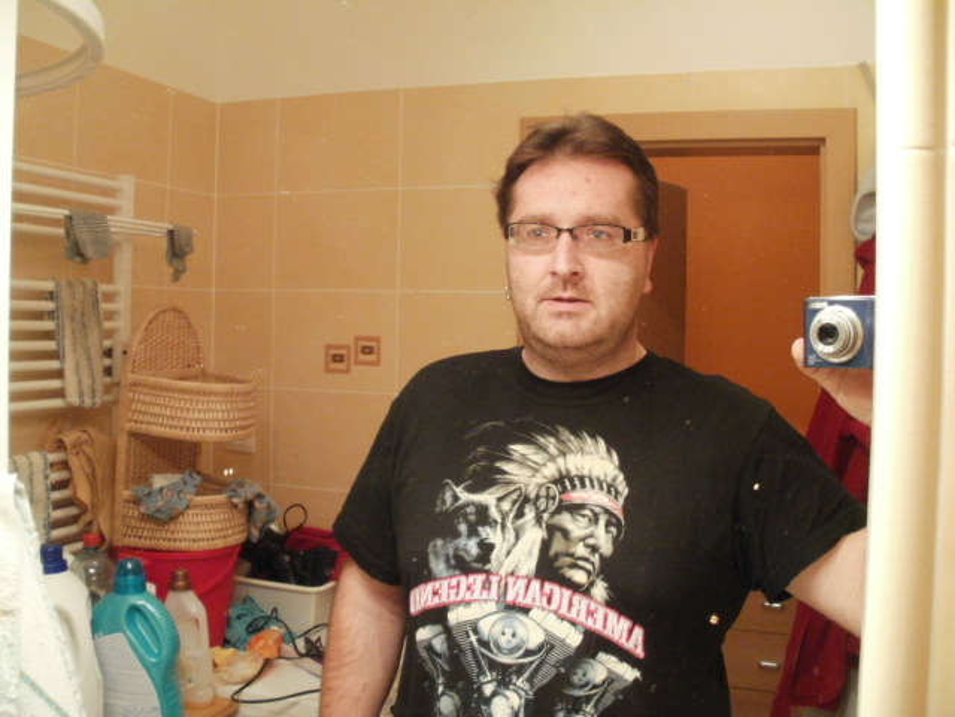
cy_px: 358
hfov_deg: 51.4
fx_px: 993
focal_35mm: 36
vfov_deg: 39.7
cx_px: 478
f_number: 3.5
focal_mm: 6.3
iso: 400
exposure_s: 1/20
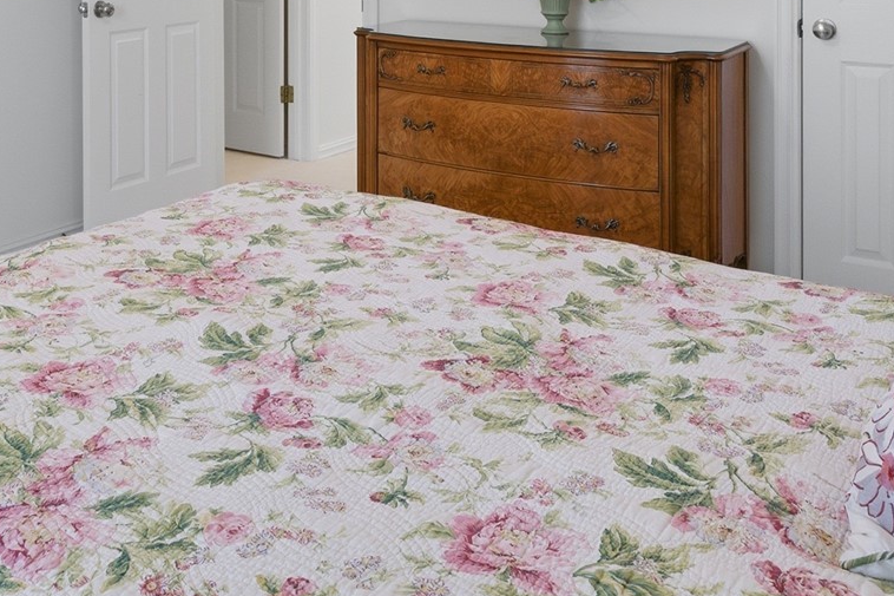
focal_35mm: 43
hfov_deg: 44.3
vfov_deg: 27.7
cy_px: -105
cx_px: 249
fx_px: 1068
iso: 640
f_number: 13
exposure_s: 1/50
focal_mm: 16
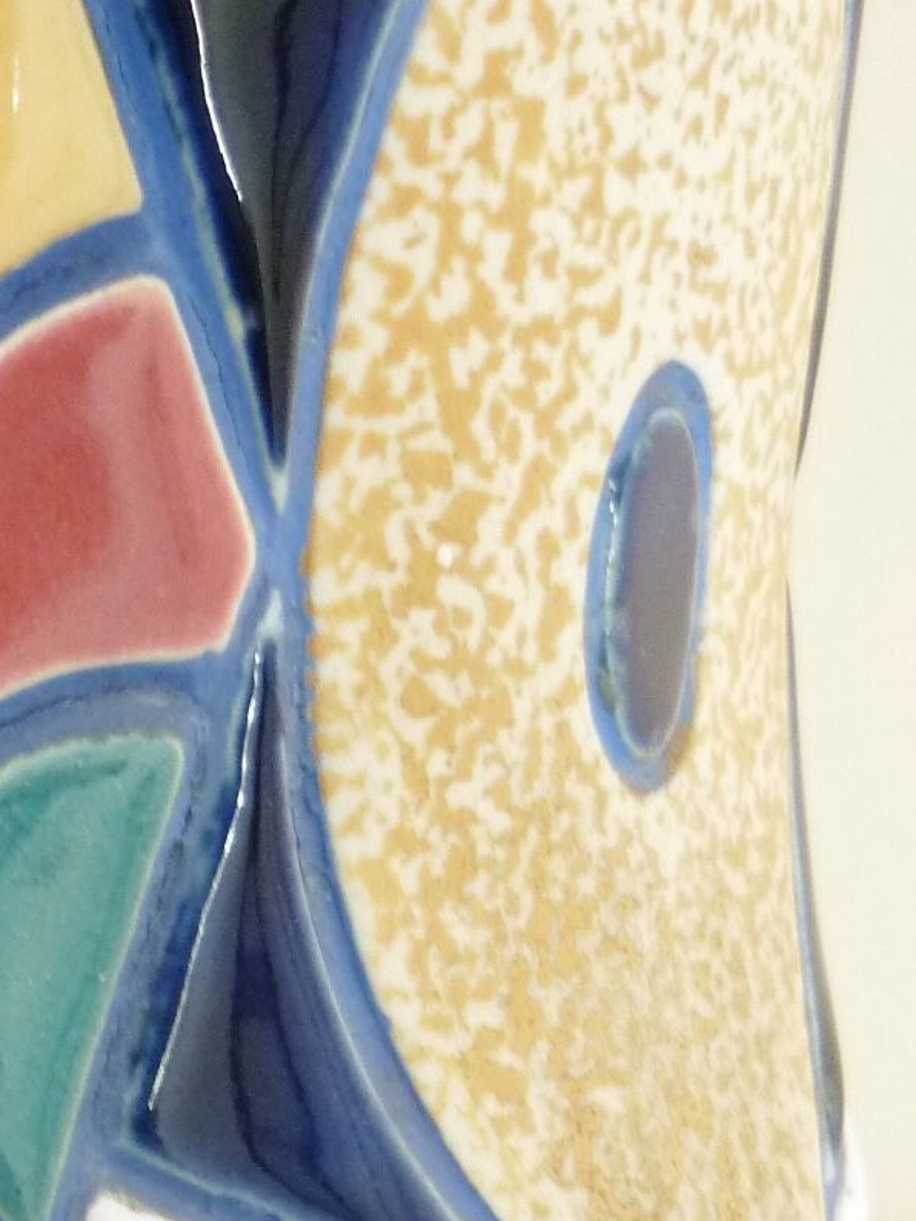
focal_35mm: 85
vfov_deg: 22.8
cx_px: -192
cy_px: 903
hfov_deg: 16.6
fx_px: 3000
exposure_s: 1/30
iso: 320
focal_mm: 5.5
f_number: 2.8
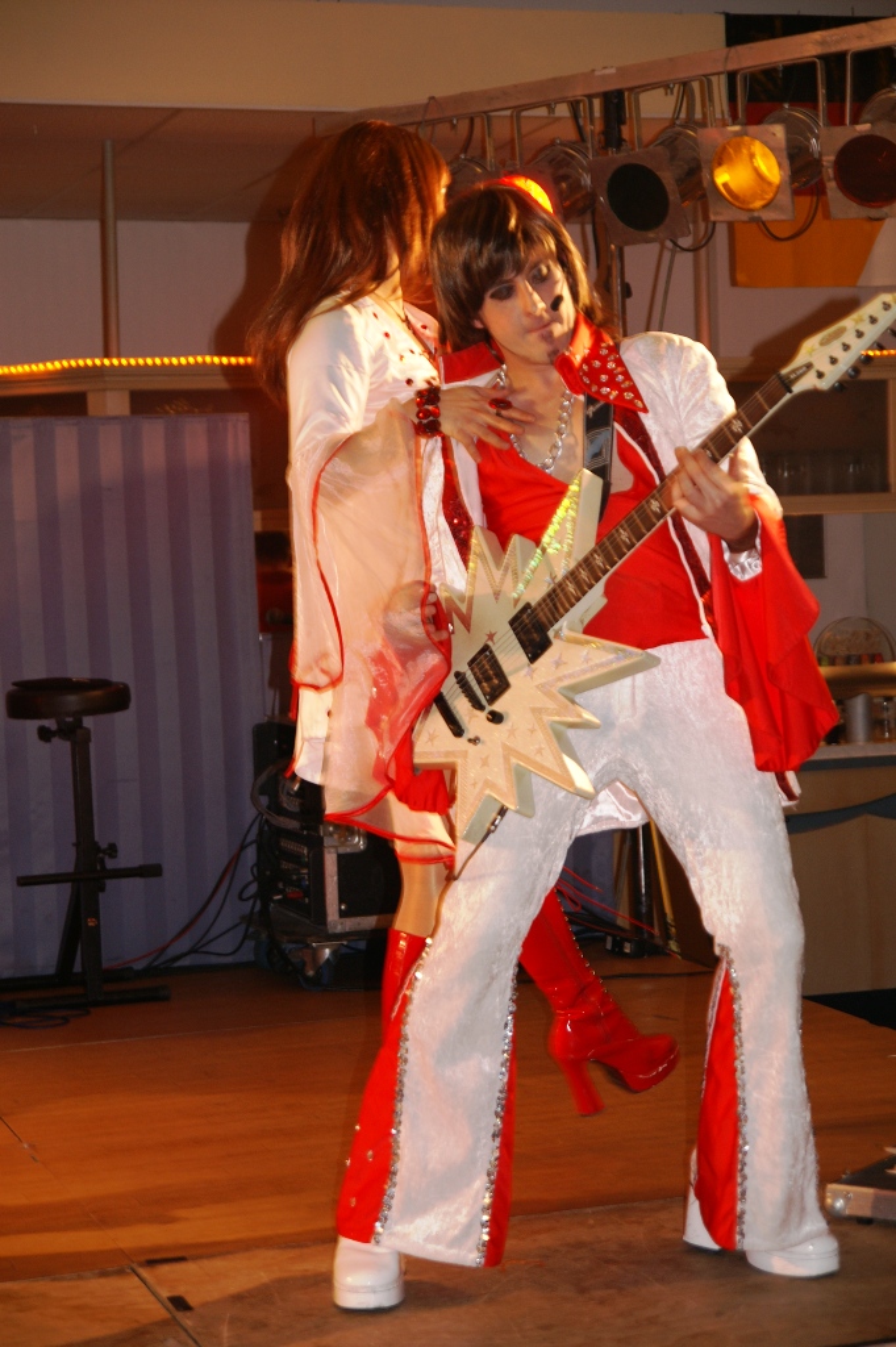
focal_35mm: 75
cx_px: 448
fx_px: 2805
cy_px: 674
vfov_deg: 27.0
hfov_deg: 18.2
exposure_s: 1/60
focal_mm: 50
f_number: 2.8
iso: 200
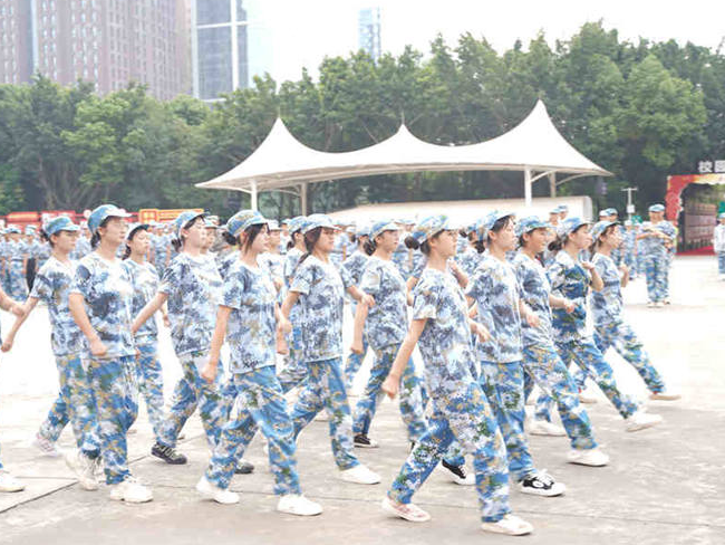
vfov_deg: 28.6
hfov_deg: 37.5
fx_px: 1069
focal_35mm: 51
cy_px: 271
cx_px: 341
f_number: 2.8
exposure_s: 1/125
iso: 50
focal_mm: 46
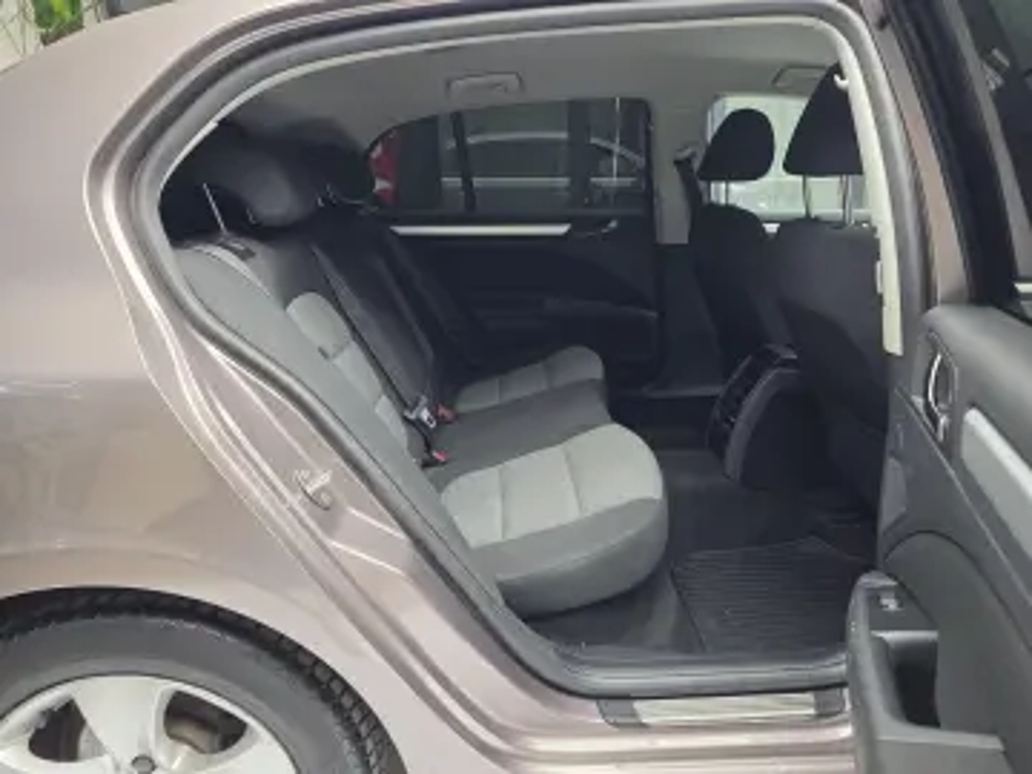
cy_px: 387
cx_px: 516
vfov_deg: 58.9
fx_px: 686
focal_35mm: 23
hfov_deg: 73.9
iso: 160
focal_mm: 6.25
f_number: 1.7
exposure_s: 1/100
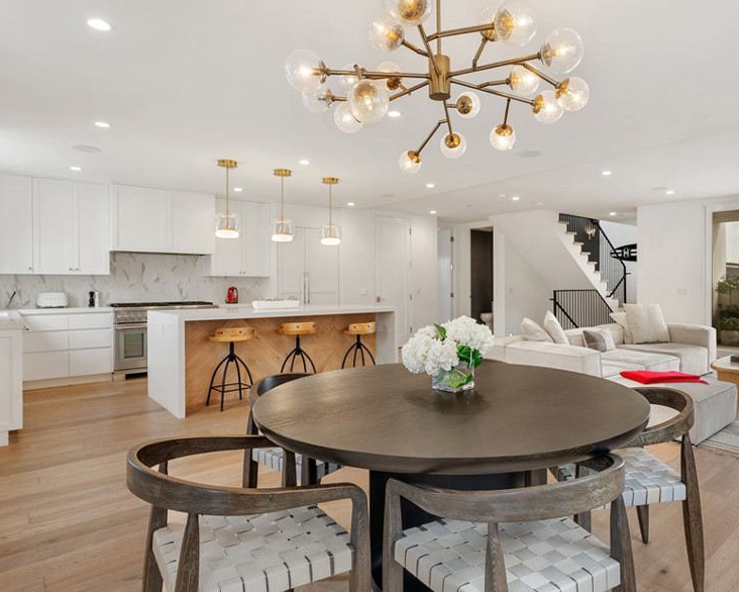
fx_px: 459
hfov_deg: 76.6
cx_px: 448
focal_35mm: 21
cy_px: 297
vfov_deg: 65.6
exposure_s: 1/2
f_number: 8
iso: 100
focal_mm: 16
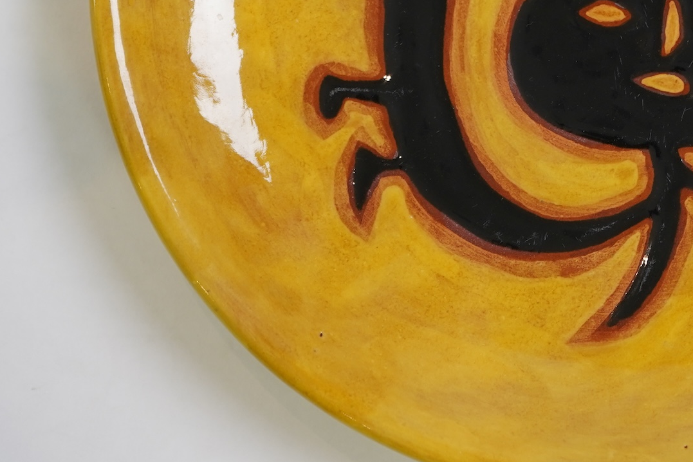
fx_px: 3138
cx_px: 688
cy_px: -11
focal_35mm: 163
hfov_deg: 12.5
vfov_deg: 8.4
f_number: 5.6
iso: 500
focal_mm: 64
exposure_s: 1/60
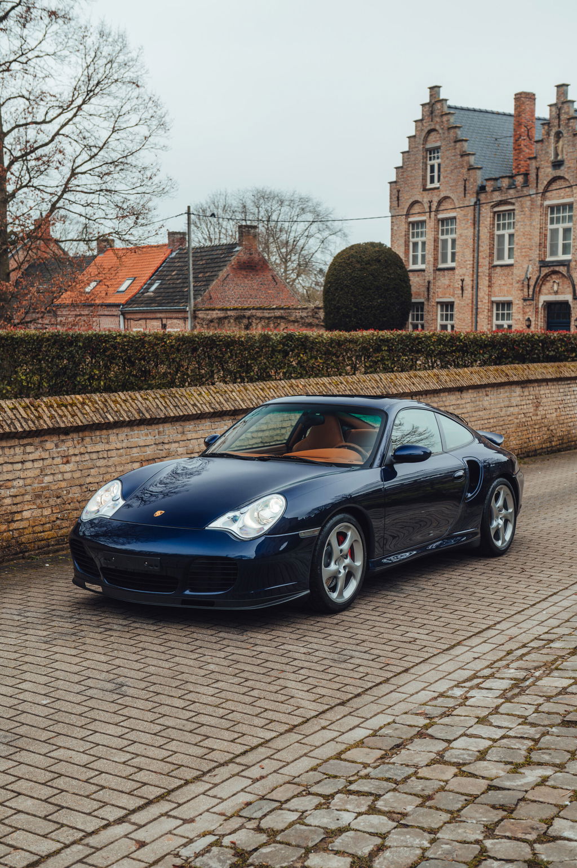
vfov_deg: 41.1
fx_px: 1155
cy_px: 434
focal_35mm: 48
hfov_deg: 28.0
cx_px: 288
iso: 400
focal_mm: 48
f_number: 5.6
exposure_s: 1/125
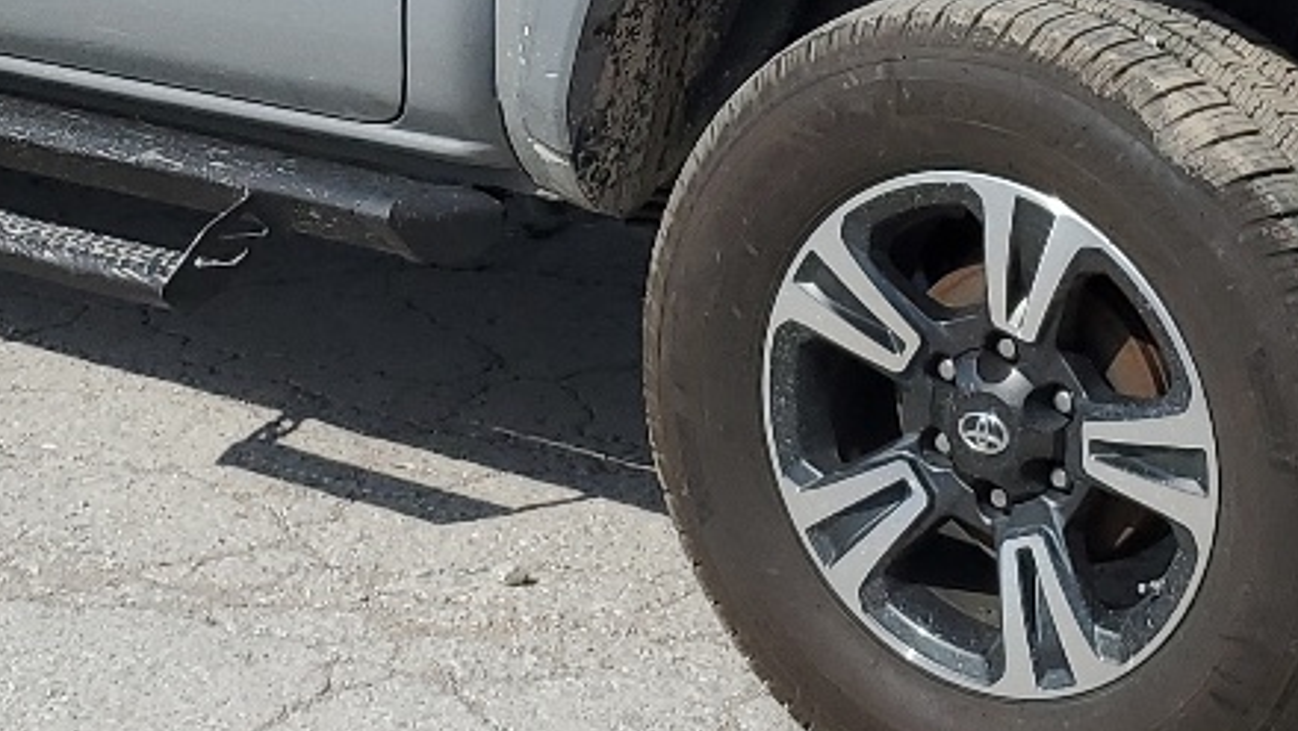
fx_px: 3547
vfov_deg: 11.6
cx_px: 770
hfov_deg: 20.7
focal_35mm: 103
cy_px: -38
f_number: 1.5
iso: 50
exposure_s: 1/5000
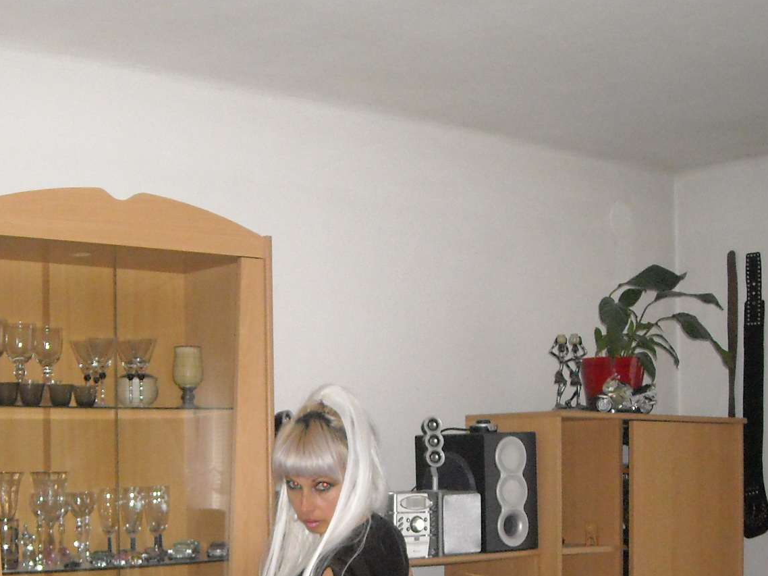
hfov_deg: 30.4
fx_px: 1397
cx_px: 236
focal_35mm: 63
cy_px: 473
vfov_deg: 22.9
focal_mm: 5.7
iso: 400
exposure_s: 1/60
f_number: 2.8
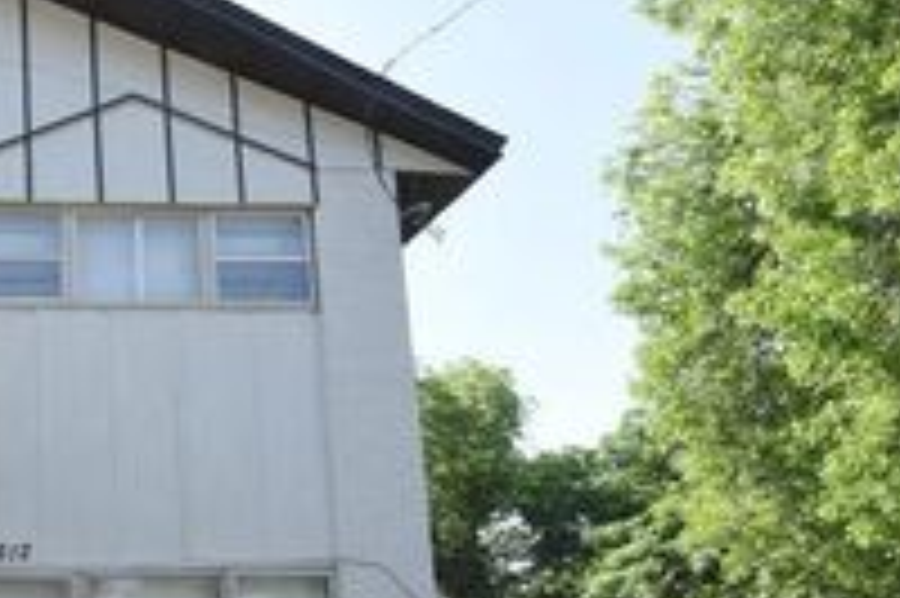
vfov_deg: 35.2
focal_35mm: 35
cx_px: -63
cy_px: 558
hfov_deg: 43.6
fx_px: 874
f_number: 14
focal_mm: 14
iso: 1250
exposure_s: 1/250
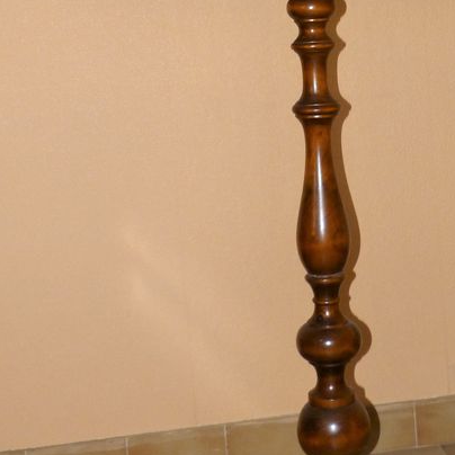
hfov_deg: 21.1
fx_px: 1205
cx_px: 384
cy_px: 68
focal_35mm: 81
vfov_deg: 21.0
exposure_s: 1/60
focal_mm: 6.7
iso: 160
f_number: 3.1
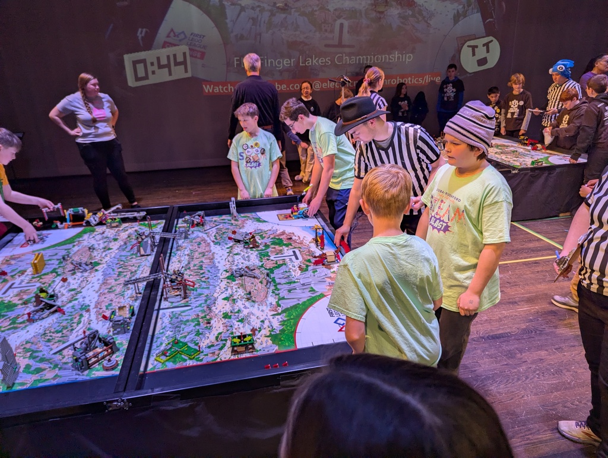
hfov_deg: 71.5
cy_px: 229
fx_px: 422
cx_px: 304
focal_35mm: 24
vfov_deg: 56.9
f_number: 1.85
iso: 93
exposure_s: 1/187
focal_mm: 6.81
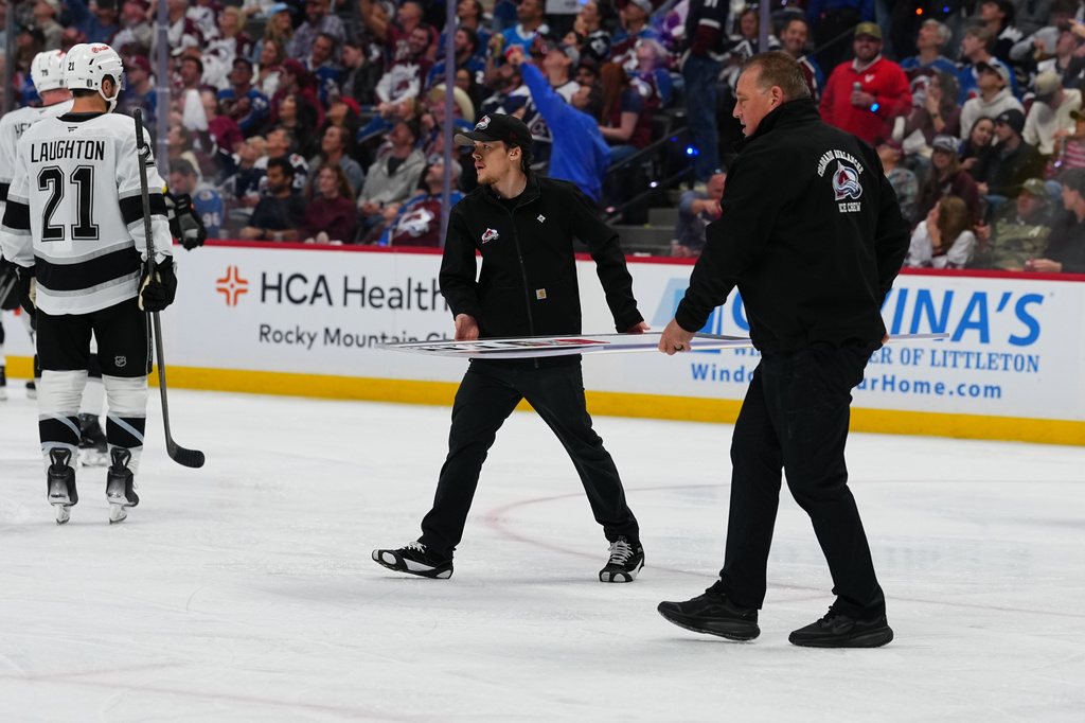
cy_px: 362
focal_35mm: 135
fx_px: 4067
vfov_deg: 10.2
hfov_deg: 15.2
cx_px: 542
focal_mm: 90
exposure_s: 1/1600
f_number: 2.8
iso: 1250
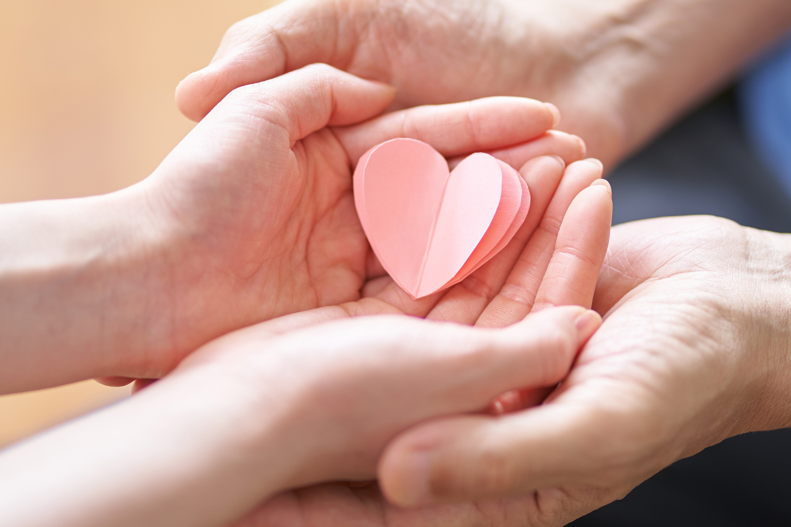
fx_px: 2681
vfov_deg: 11.2
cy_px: 246
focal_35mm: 122
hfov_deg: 16.8
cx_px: 380
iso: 125
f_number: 2
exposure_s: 1/125
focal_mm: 85
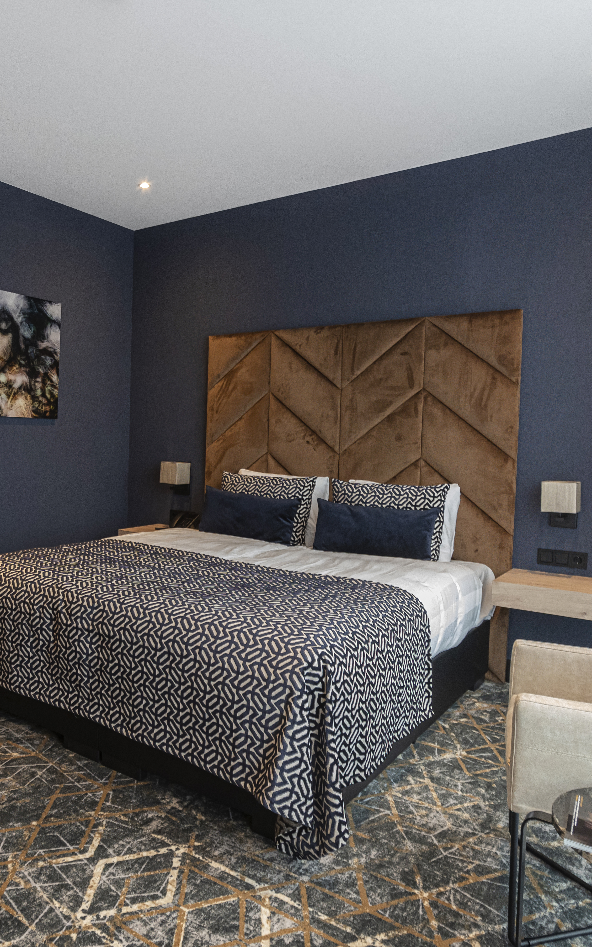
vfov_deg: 70.4
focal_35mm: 26
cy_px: 473
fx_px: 671
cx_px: 142
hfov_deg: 45.8
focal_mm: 17
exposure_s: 1/15
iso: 2200
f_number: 8
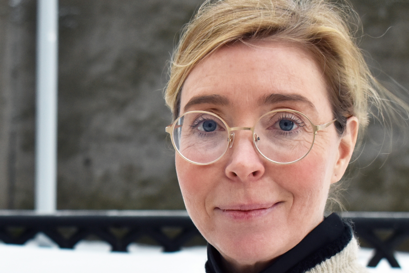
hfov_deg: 16.7
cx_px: 102
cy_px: 217
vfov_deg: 11.2
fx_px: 1386
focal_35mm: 122
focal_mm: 40
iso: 500
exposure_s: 1/160
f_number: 4.8
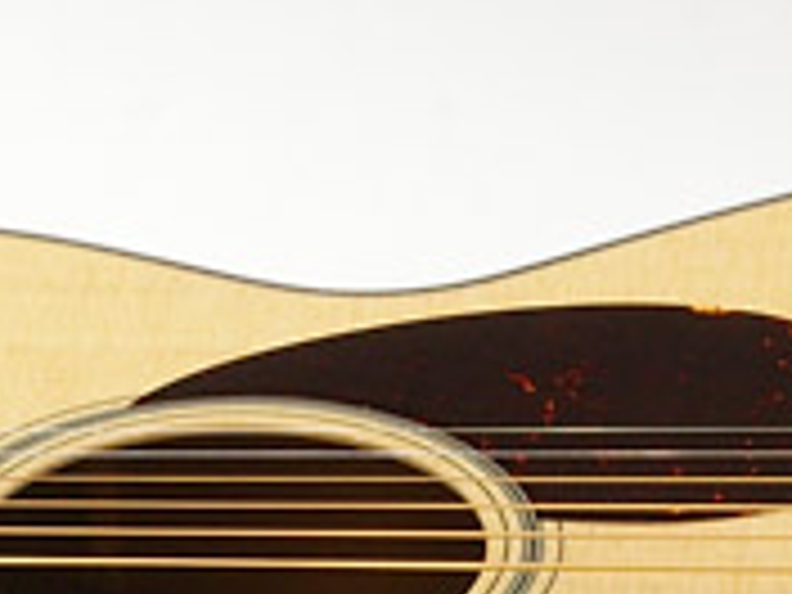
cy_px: 792
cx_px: 680
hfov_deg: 6.9
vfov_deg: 5.1
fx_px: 6589
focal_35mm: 288
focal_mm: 53
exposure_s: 1
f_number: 16
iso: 400
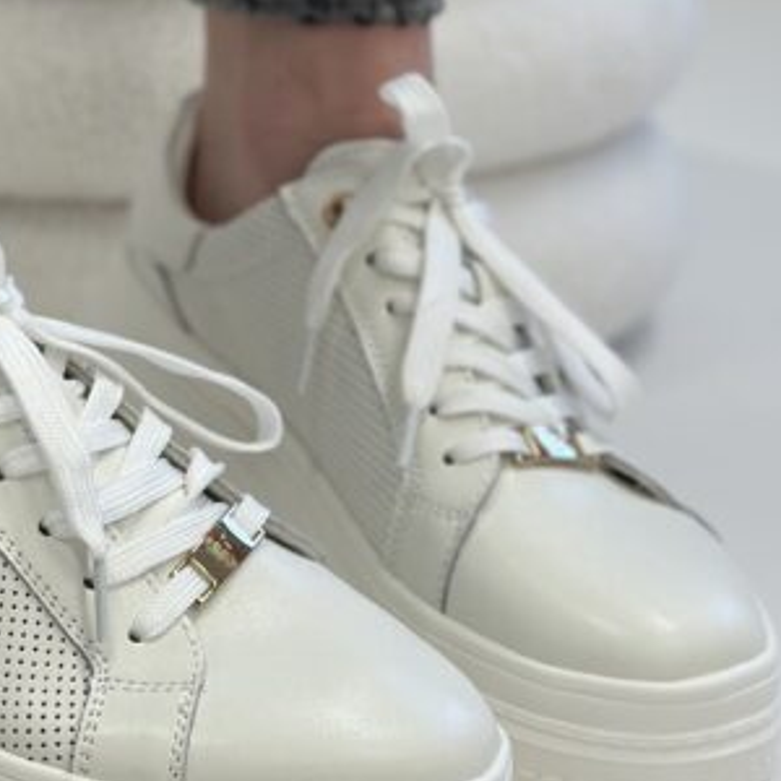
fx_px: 2884
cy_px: 219
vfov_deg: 15.4
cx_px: 115
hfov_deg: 15.3
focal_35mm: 113
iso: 80
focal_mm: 6.86
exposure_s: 1/100
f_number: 1.78
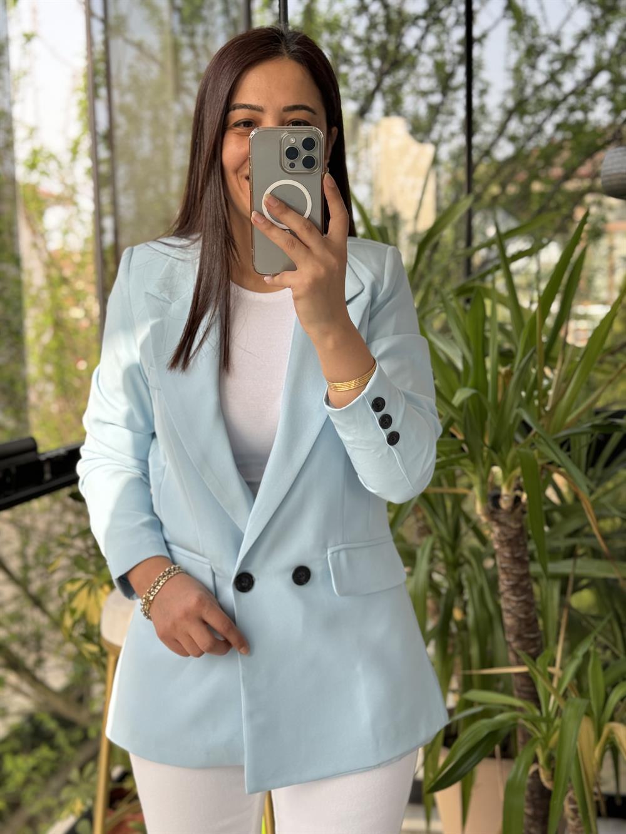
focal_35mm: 48
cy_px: 417
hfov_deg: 30.3
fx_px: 1157
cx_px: 313
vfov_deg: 39.7
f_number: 1.78
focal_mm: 6.86
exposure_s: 1/204
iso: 50
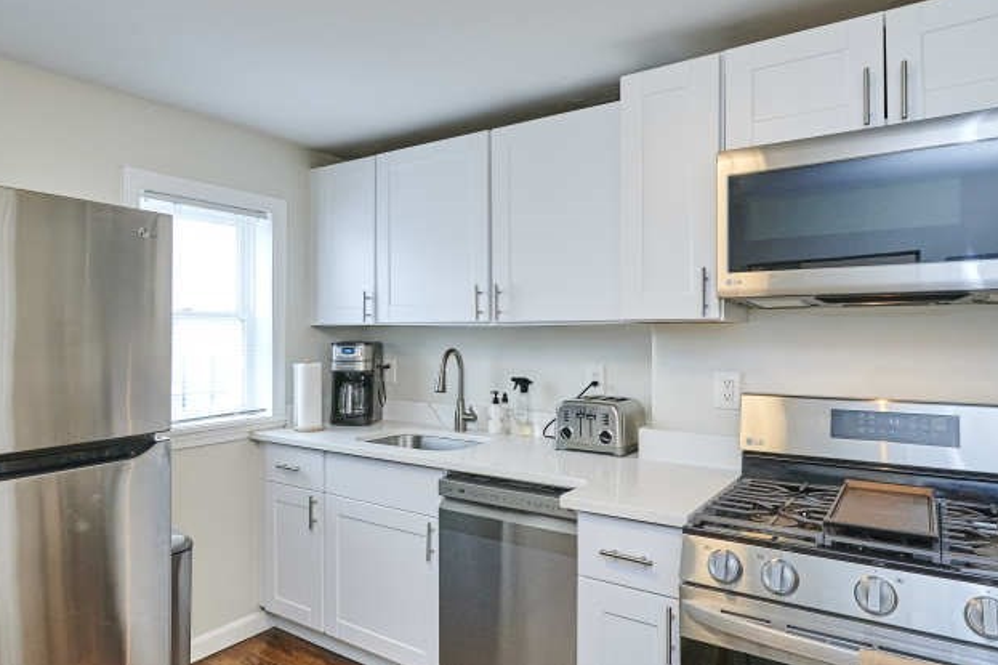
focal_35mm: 23
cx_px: 465
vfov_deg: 55.1
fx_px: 637
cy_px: 324
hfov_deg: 76.0
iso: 1600
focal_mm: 14
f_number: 5.6
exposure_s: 1/125
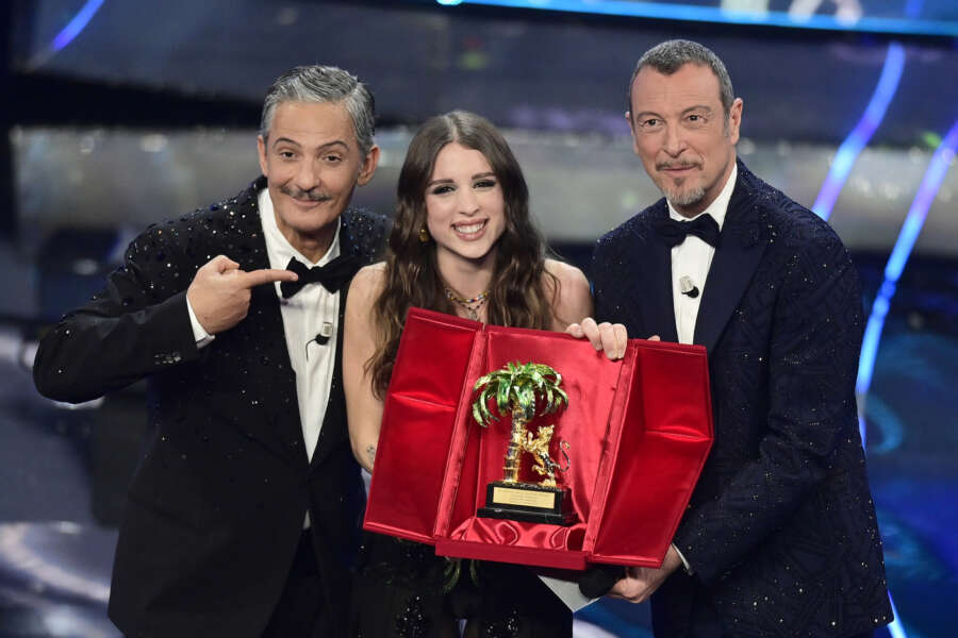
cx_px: 479
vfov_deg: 4.6
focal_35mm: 300
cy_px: 319
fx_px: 7983
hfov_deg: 6.9
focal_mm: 300
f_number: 3.2
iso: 4000
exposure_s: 1/640
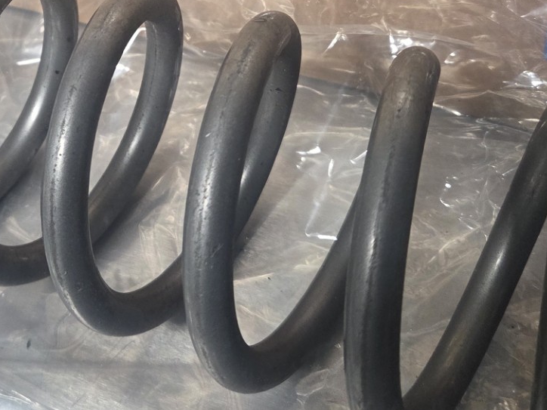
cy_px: 39
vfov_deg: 23.4
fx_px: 964
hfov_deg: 31.2
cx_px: 141
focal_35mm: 61
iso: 160
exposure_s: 1/120
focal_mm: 5.4
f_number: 1.8
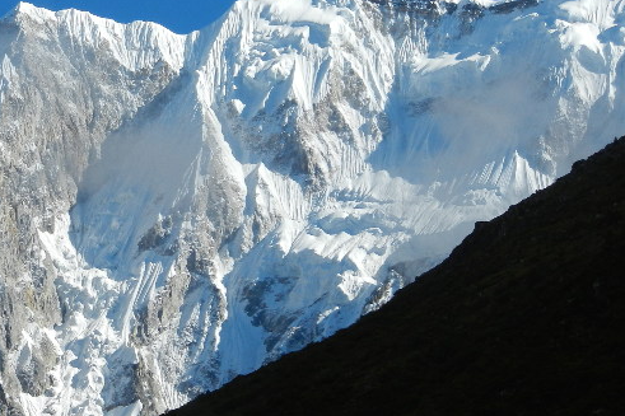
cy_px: 169
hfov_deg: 8.4
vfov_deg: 5.6
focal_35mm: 244
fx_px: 4234
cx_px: 159
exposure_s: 1/1000
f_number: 5.2
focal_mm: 25.9
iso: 160
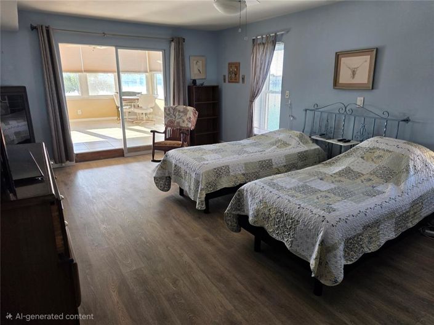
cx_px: 217
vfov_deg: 58.8
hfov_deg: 74.0
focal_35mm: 23
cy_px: 162
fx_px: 288
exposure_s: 1/182
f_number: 1.7
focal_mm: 6.25
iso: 80
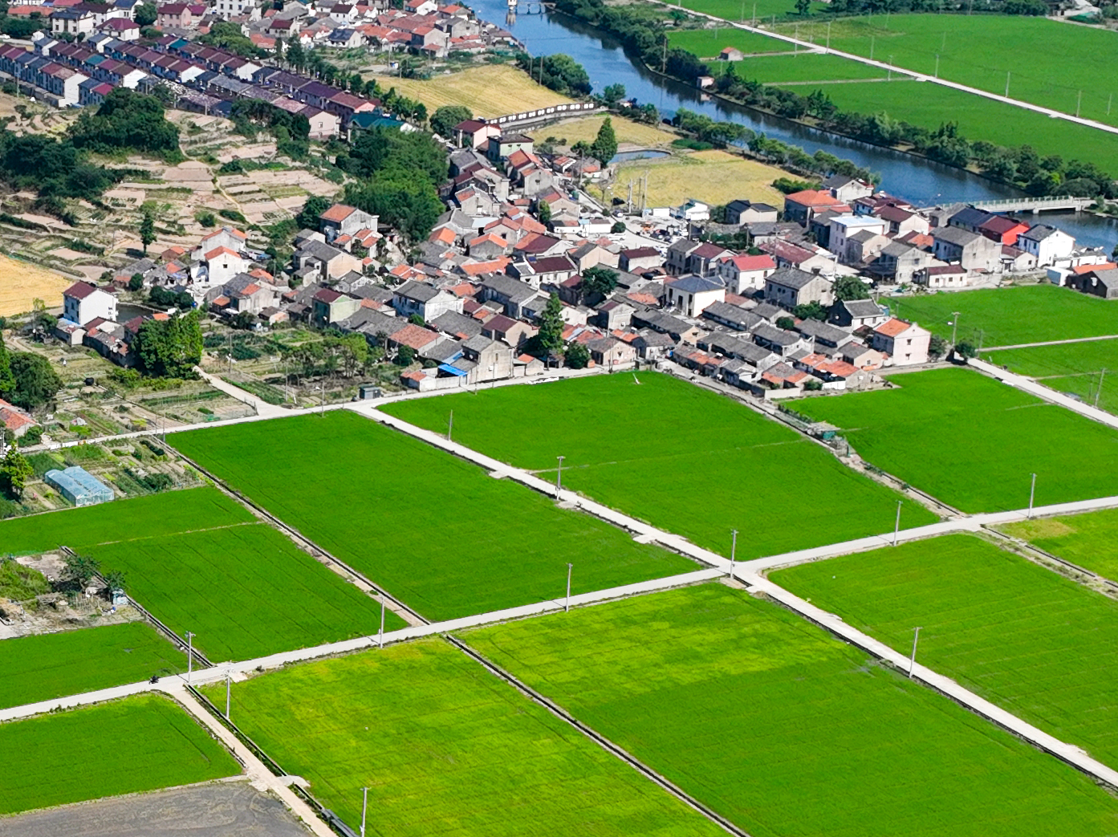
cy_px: 610
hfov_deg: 21.0
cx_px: 63
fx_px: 2937
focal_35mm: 91
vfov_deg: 16.2
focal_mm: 12.29
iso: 100
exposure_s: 1/2000
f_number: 2.8
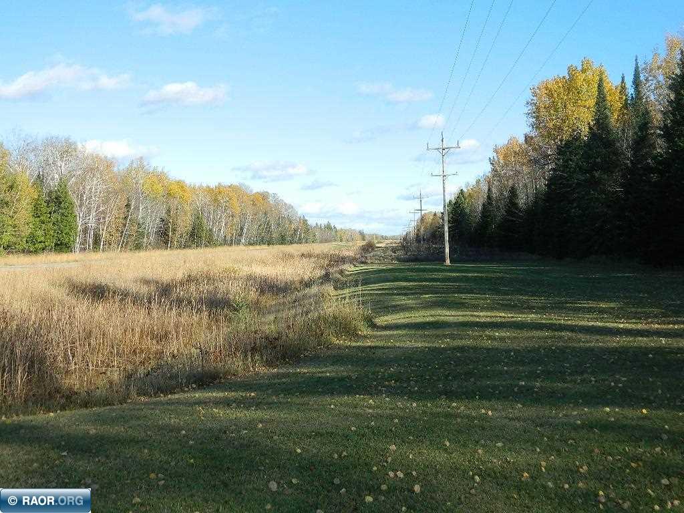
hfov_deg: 45.8
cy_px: 256
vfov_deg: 35.1
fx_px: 810
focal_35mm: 41
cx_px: 342
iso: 110
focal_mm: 7.3
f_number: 3.5
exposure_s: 1/640
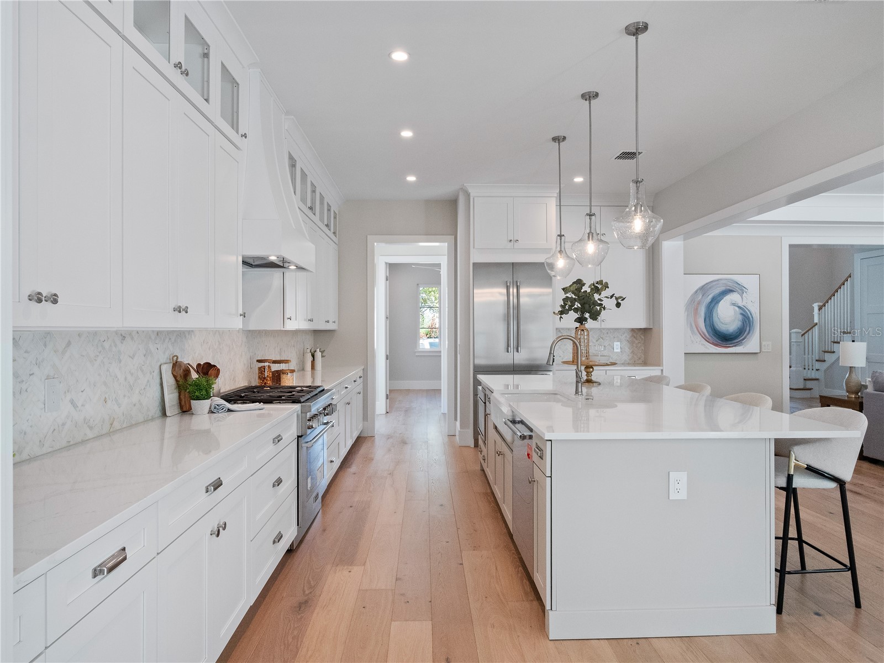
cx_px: 442
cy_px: 332
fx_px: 562
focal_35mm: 22
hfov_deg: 76.4
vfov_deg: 61.1
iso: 2500
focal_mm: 11
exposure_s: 1/60
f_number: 10
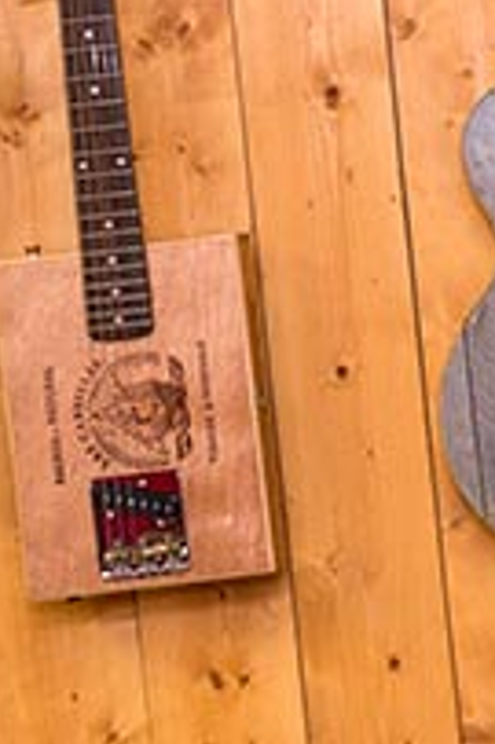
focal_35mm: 100
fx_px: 2066
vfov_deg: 20.0
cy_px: 79
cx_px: 785
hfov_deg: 12.8
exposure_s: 1/60
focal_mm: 35
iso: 400
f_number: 4.8
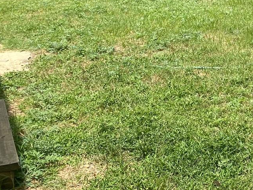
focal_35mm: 83
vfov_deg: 16.9
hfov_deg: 20.6
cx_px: 365
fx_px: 606
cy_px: -42
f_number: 1.8
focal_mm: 4.25
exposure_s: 1/2141
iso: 32
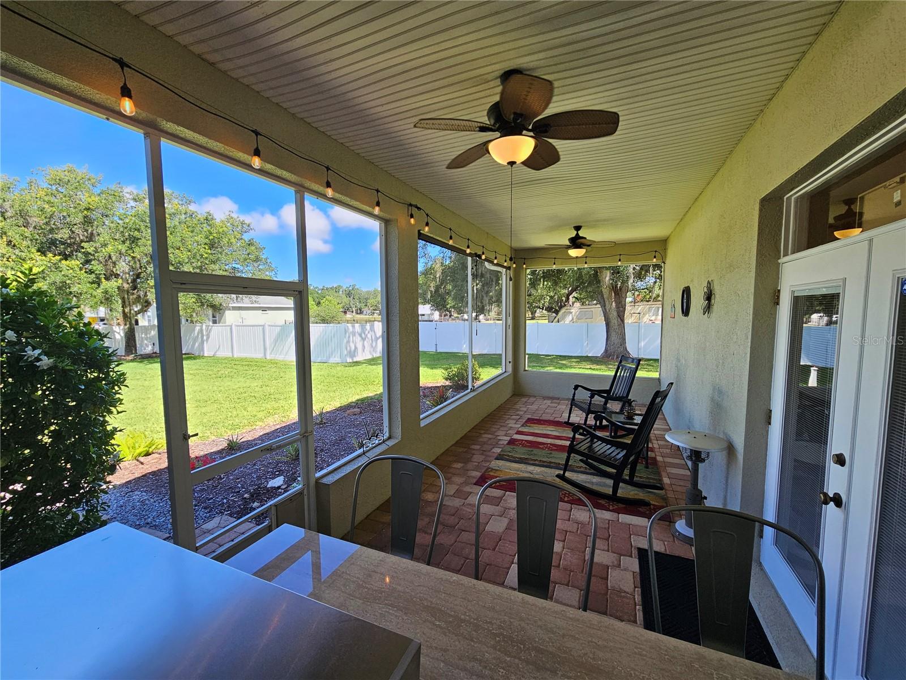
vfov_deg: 89.9
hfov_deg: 106.2
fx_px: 340
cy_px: 340
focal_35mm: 13
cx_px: 453
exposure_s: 1/281
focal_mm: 2.2
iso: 64
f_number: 2.2
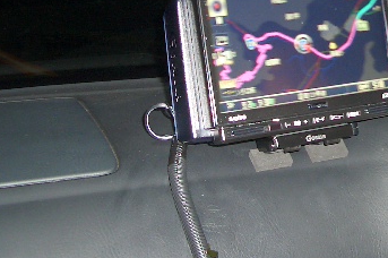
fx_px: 732
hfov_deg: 28.8
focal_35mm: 68
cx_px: 328
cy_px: 42
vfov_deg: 19.7
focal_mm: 5.8
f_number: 2.6
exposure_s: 1/40
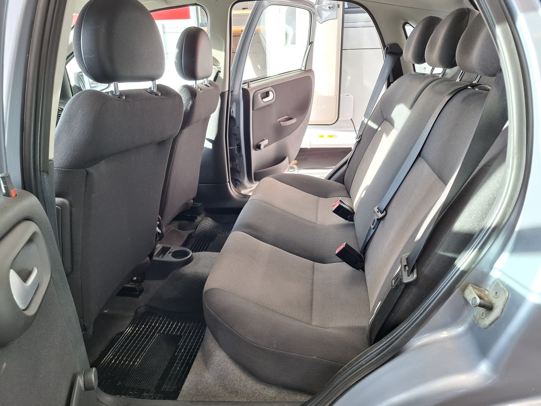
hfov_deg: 73.9
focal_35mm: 23
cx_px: 270
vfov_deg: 58.9
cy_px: 203
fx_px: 359
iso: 200
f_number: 1.8
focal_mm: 5.54
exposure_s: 1/50
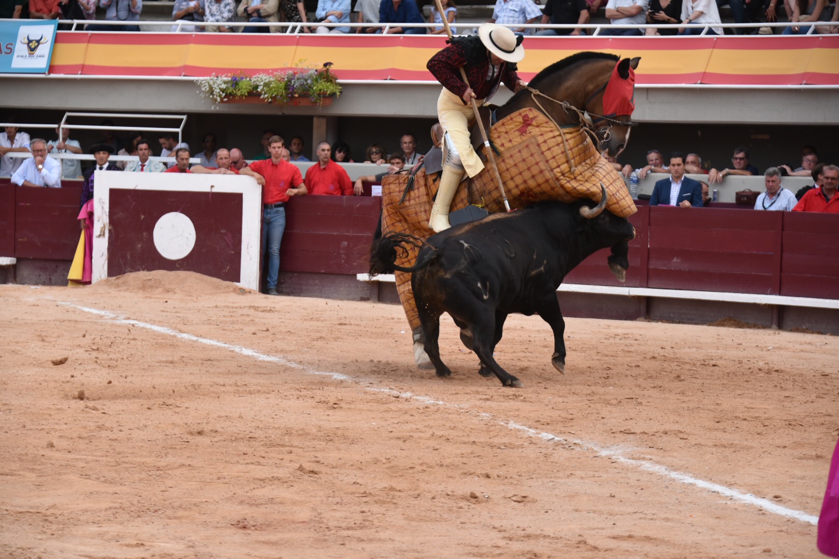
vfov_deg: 11.0
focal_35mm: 125
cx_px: 420
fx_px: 2913
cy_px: 280
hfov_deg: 16.4
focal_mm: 125
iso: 1250
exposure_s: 1/1250
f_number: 5.6
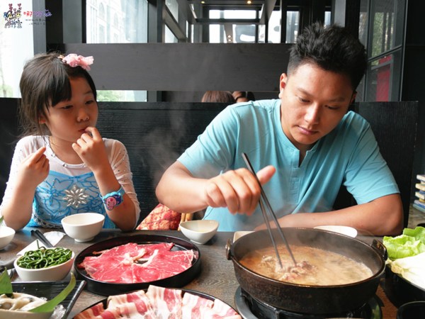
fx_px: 344
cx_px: 212
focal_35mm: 28
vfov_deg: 49.7
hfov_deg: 63.4
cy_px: 160
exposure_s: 1/50
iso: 400
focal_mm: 14
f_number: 5.6
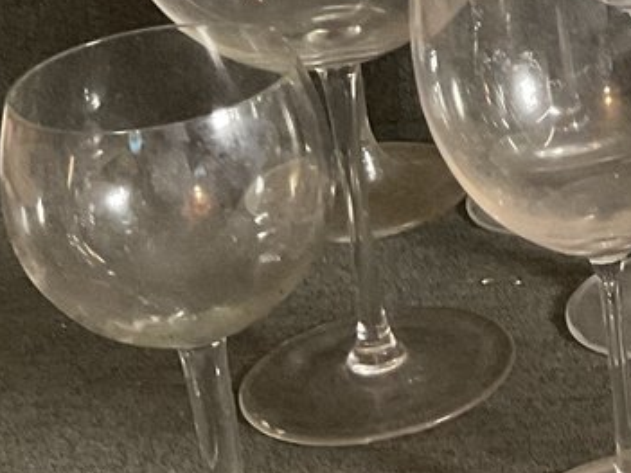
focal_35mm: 125
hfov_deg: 13.4
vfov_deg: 11.6
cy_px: -96
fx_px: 2278
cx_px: 1297
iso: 160
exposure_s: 1/60
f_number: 1.8
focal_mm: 3
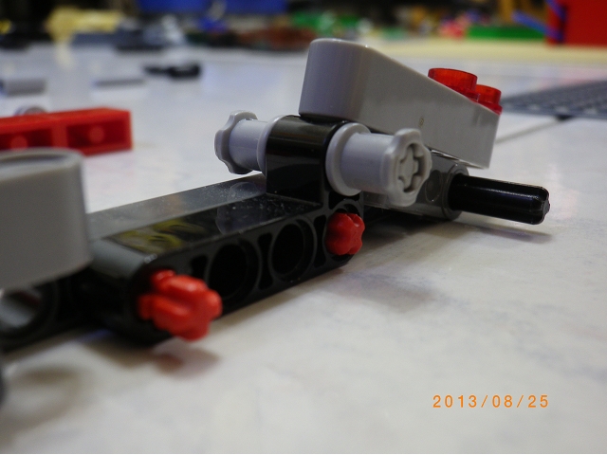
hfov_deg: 45.8
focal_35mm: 41
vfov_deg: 35.1
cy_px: 228
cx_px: 304
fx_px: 719
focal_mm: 7.3
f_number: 3.9
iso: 100
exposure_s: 1/4
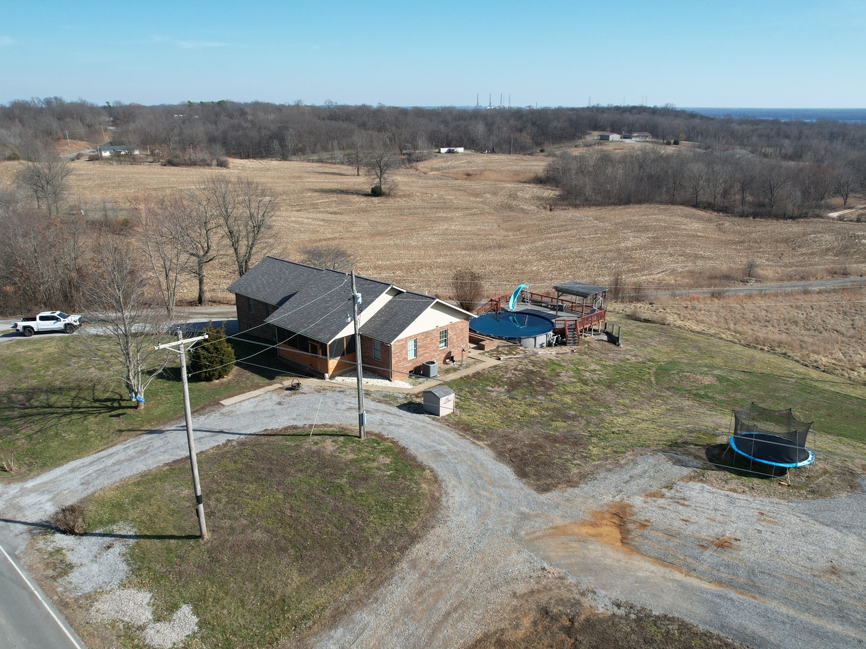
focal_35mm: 27
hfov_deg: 65.3
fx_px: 676
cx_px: 418
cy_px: 350
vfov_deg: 51.3
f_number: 2.8
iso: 100
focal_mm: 8.38
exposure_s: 1/1500
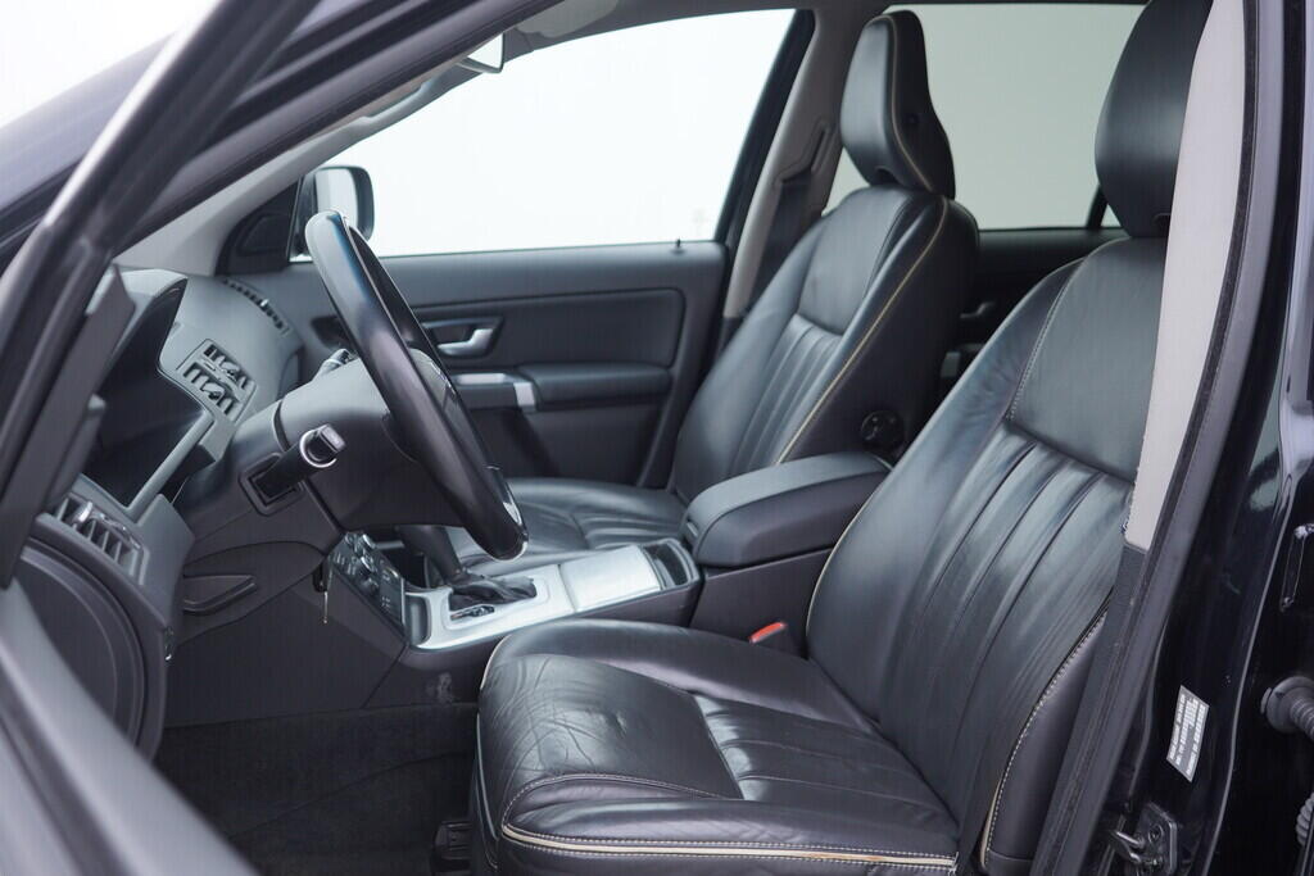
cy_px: 438
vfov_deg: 36.9
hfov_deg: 53.1
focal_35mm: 36
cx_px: 657
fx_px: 1314
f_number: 3.2
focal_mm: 24
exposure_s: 1/40
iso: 125
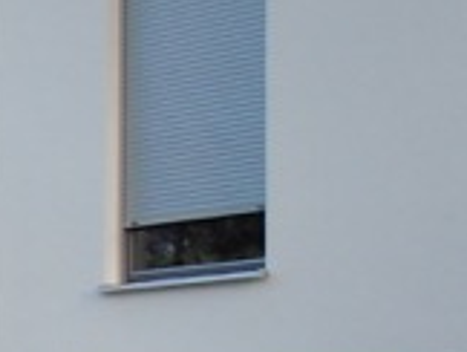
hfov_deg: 10.2
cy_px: 444
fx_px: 2162
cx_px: -755
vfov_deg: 9.2
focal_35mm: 160
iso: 100
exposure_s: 1/160
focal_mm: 5.4
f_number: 3.5
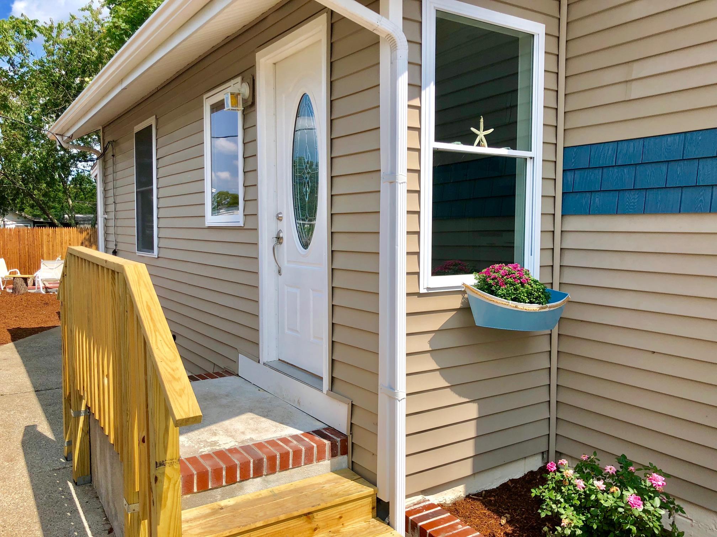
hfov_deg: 63.4
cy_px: 268
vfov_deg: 49.7
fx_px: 580
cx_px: 358
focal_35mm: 28
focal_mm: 4
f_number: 1.8
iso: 20
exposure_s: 1/1499
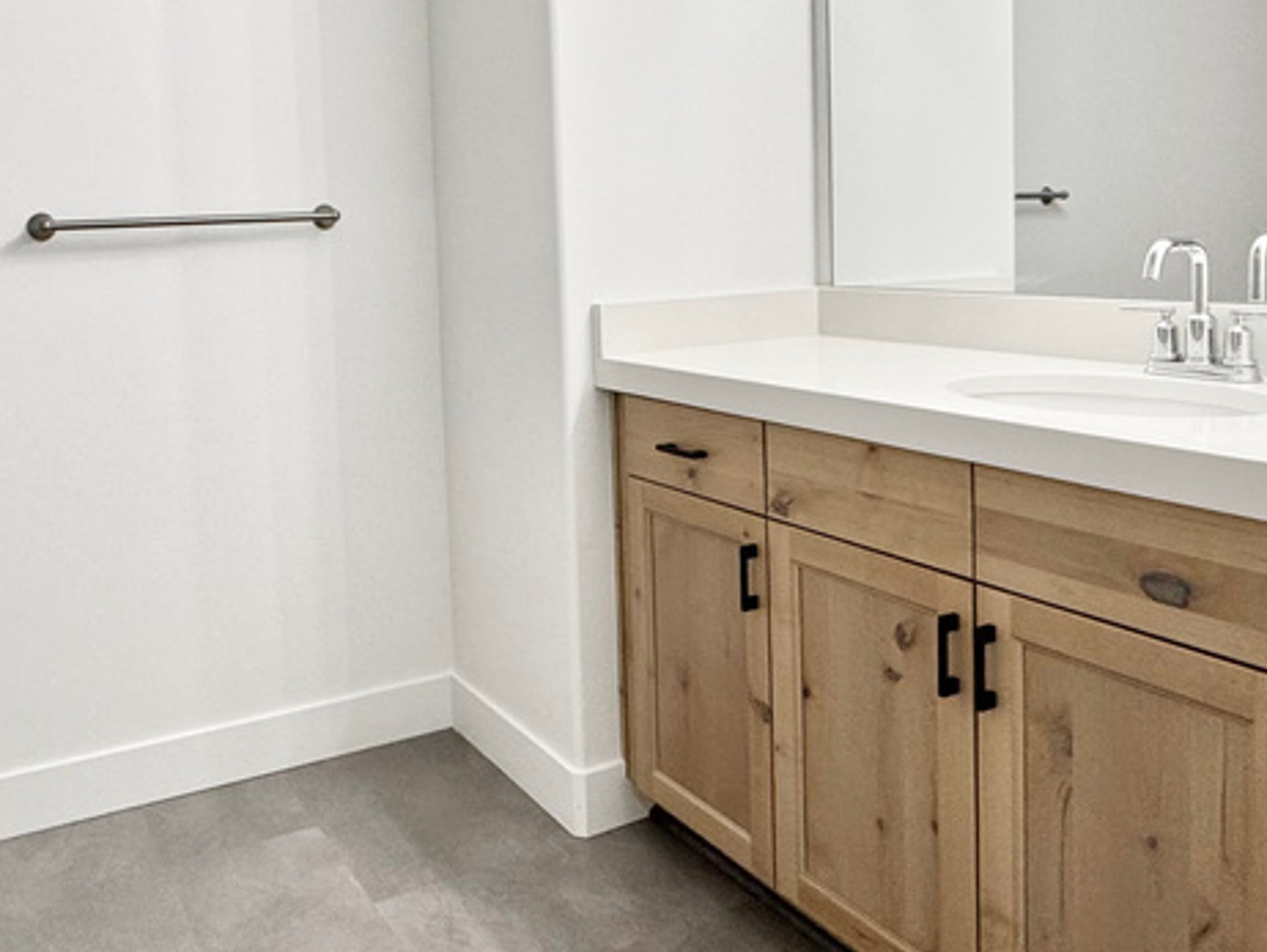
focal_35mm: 31
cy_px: 294
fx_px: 1135
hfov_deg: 57.2
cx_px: 439
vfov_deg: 44.6
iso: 125
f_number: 2.2
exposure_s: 1/120
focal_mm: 2.22
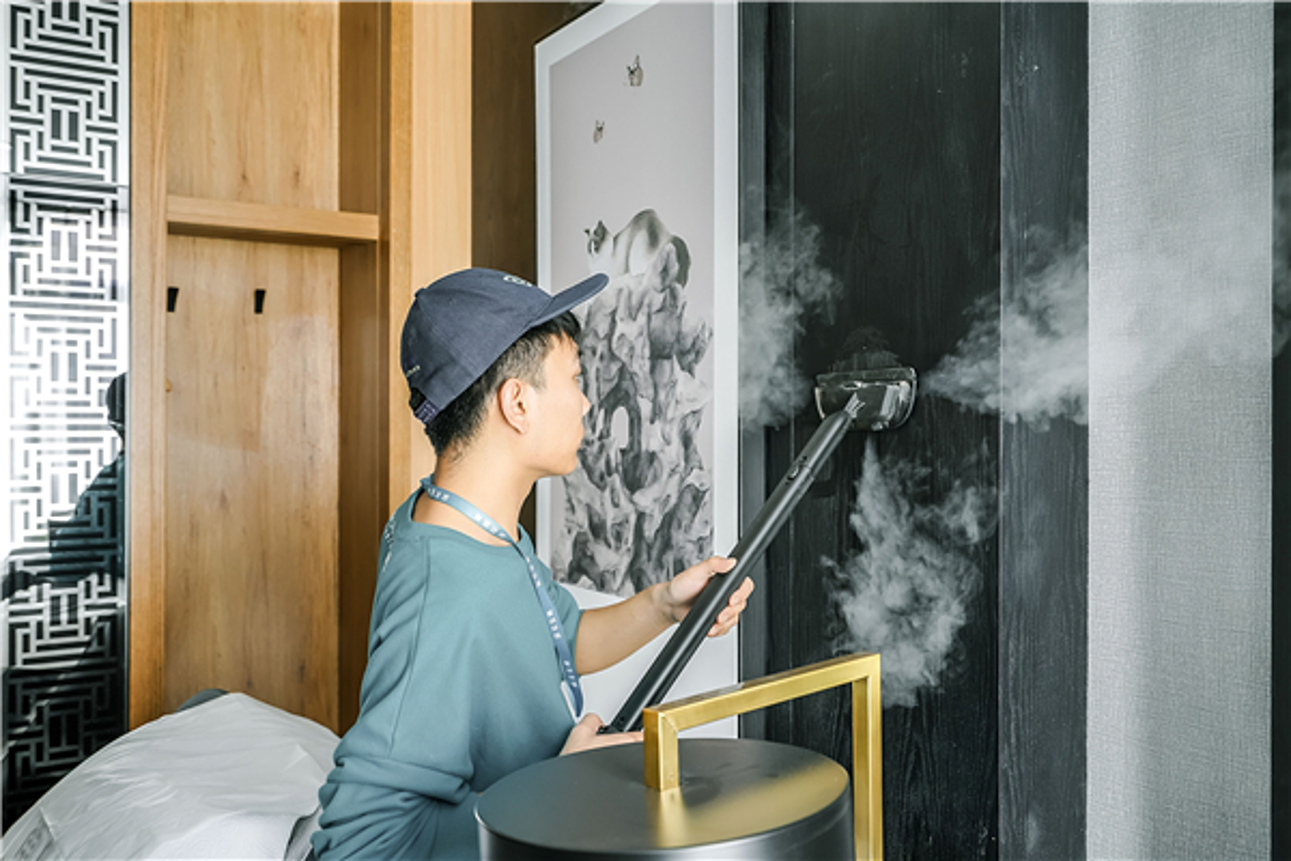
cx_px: 646
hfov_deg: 60.3
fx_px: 1112
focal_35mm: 31
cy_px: 430
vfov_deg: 42.3
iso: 400
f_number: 4
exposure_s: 1/50
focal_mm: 31
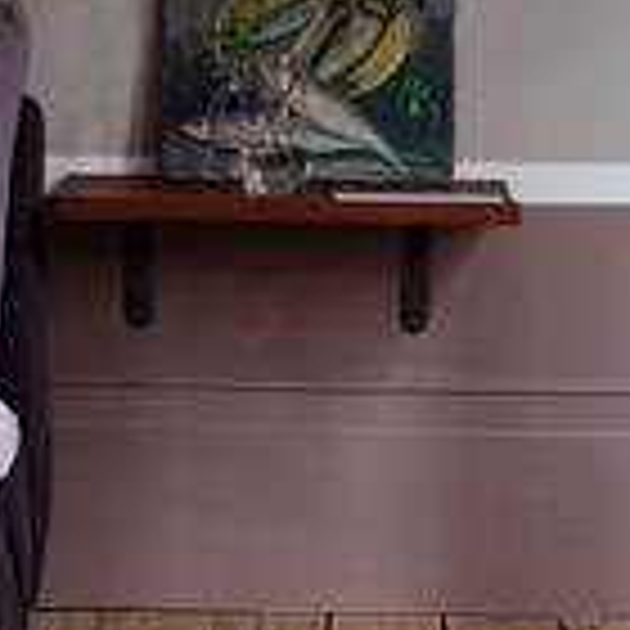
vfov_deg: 10.1
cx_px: 216
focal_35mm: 169
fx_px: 3480
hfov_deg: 10.3
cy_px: -178
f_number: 5.6
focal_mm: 28.3
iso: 200
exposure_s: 1/1.3
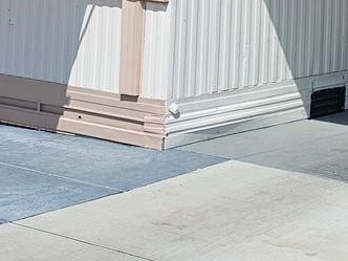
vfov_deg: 12.7
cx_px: 395
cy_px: -125
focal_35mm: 111
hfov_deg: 17.1
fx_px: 1116
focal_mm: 6.3
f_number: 1.7
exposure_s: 1/2169
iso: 10
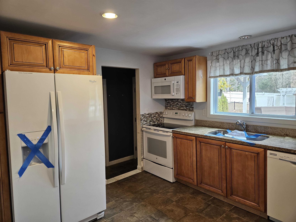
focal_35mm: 23
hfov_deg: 73.9
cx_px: 148
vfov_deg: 58.9
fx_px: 197
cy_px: 111
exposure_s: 1/120
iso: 200
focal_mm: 5.4
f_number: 1.8
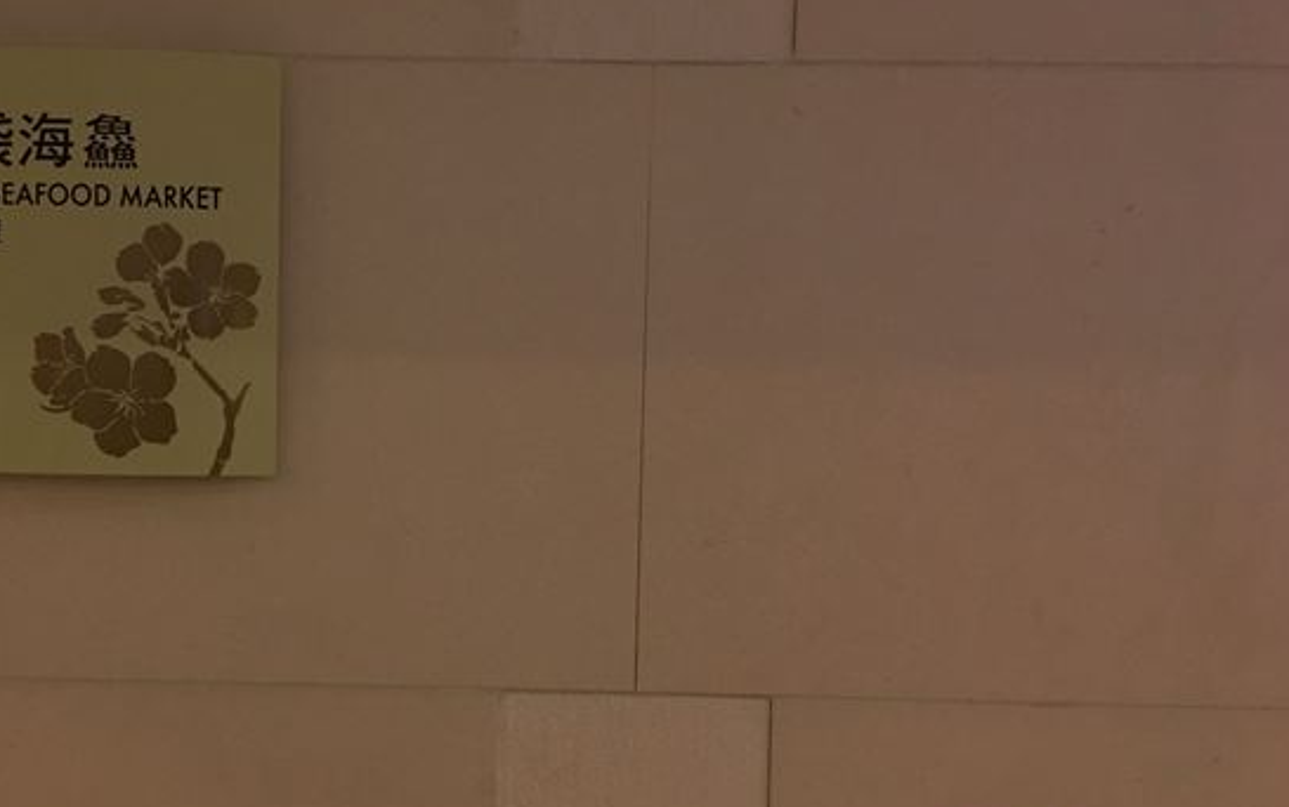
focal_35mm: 45
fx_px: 1582
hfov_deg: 43.3
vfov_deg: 28.6
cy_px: 455
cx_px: 368
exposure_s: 1/15
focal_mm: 4.15
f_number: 2.2
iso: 100
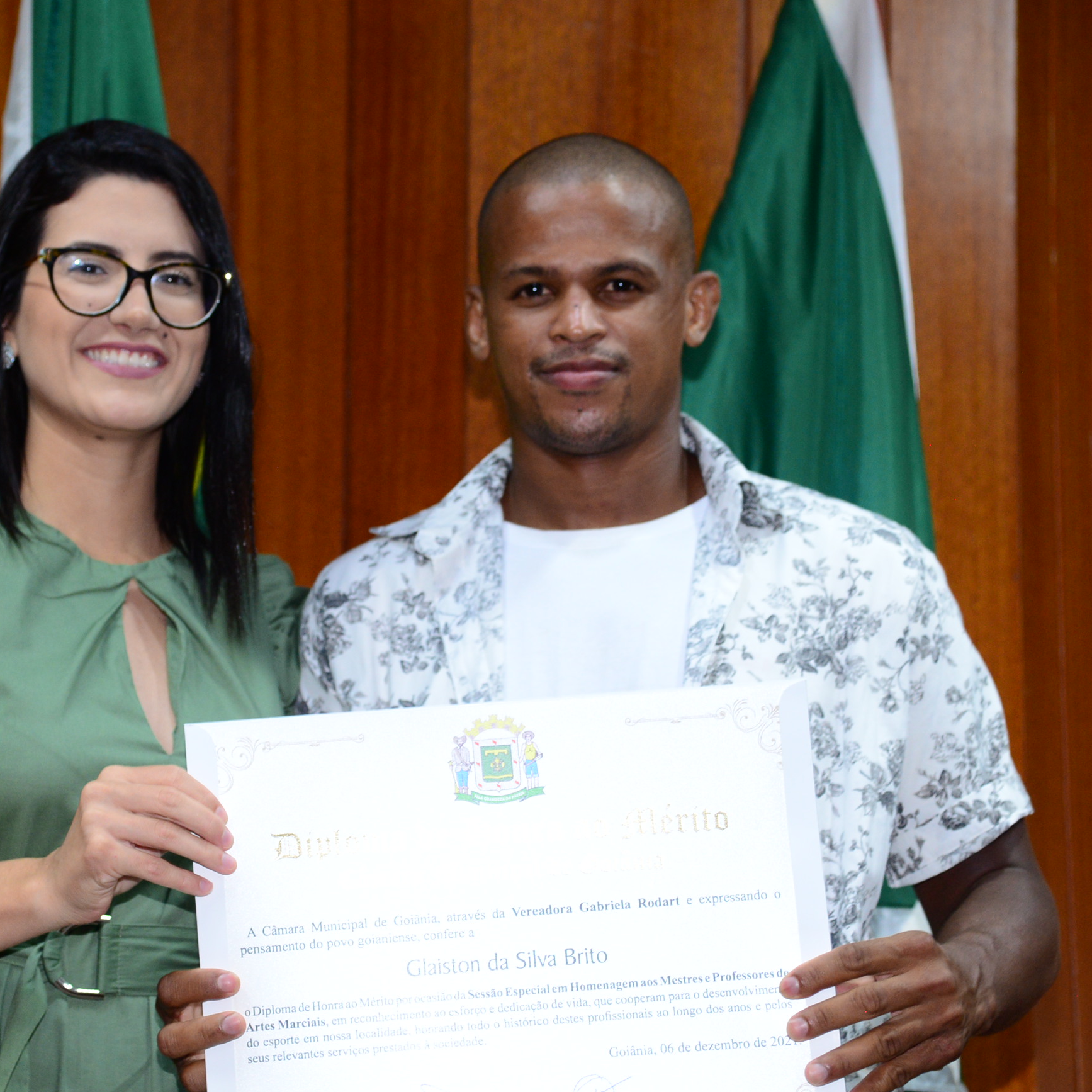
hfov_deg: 15.1
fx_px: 4104
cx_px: 380
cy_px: 624
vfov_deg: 15.1
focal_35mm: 115
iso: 1600
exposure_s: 1/60
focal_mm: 78
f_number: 4
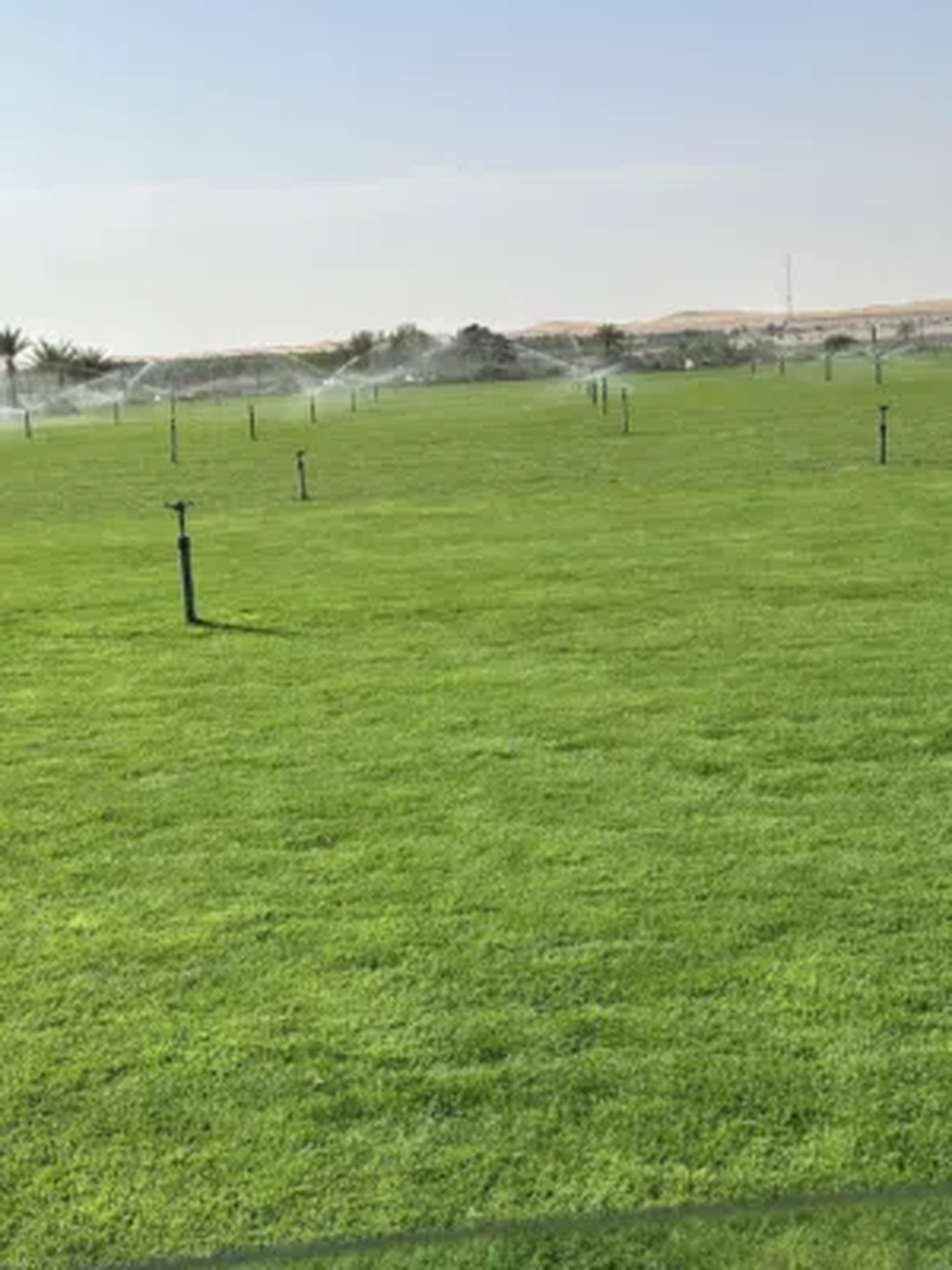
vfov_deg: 39.7
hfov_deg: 30.3
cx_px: 476
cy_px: 635
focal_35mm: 48
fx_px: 1760
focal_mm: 6.86
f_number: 1.78
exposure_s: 1/4785
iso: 64
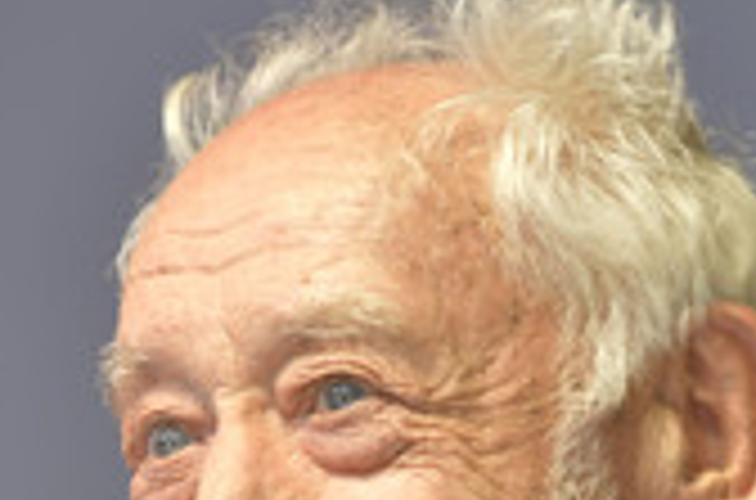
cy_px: 514
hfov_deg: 3.2
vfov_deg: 2.1
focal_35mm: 646
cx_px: 371
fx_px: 13528
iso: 400
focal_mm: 240
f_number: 5.6
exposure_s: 1/125
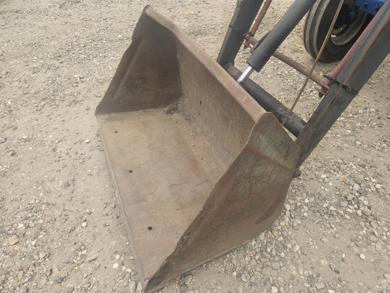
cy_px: 146
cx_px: 195
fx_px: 259
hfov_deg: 73.9
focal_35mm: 23
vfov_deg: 58.9
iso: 25
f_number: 1.8
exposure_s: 1/336
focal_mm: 5.4
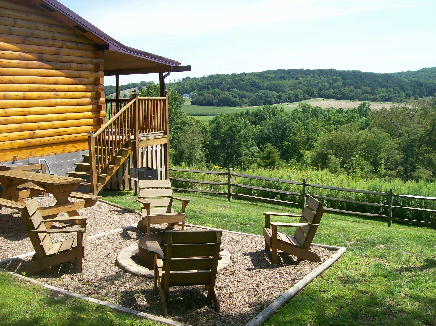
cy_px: 163
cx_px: 218
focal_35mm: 36
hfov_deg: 51.4
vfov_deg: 39.6
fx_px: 453
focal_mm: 6
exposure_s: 1/334
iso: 80
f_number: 4.8
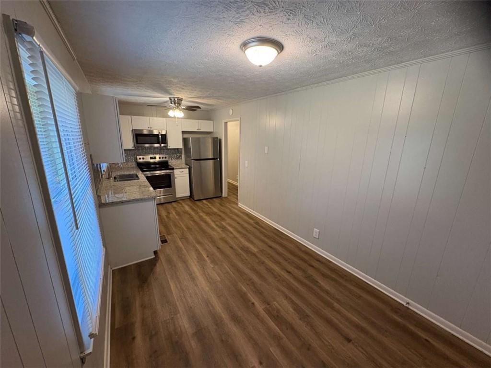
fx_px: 199
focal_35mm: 14
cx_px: 246
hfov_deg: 102.1
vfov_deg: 85.7
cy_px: 184
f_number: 2.2
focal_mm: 2.22
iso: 250
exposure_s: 1/60
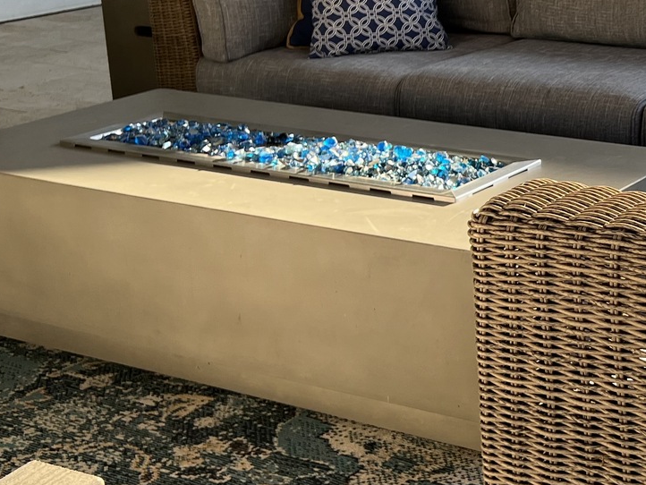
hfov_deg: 25.2
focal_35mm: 72
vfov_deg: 20.3
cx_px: 701
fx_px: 1344
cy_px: 127
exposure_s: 1/334
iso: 50
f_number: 1.5
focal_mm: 5.7
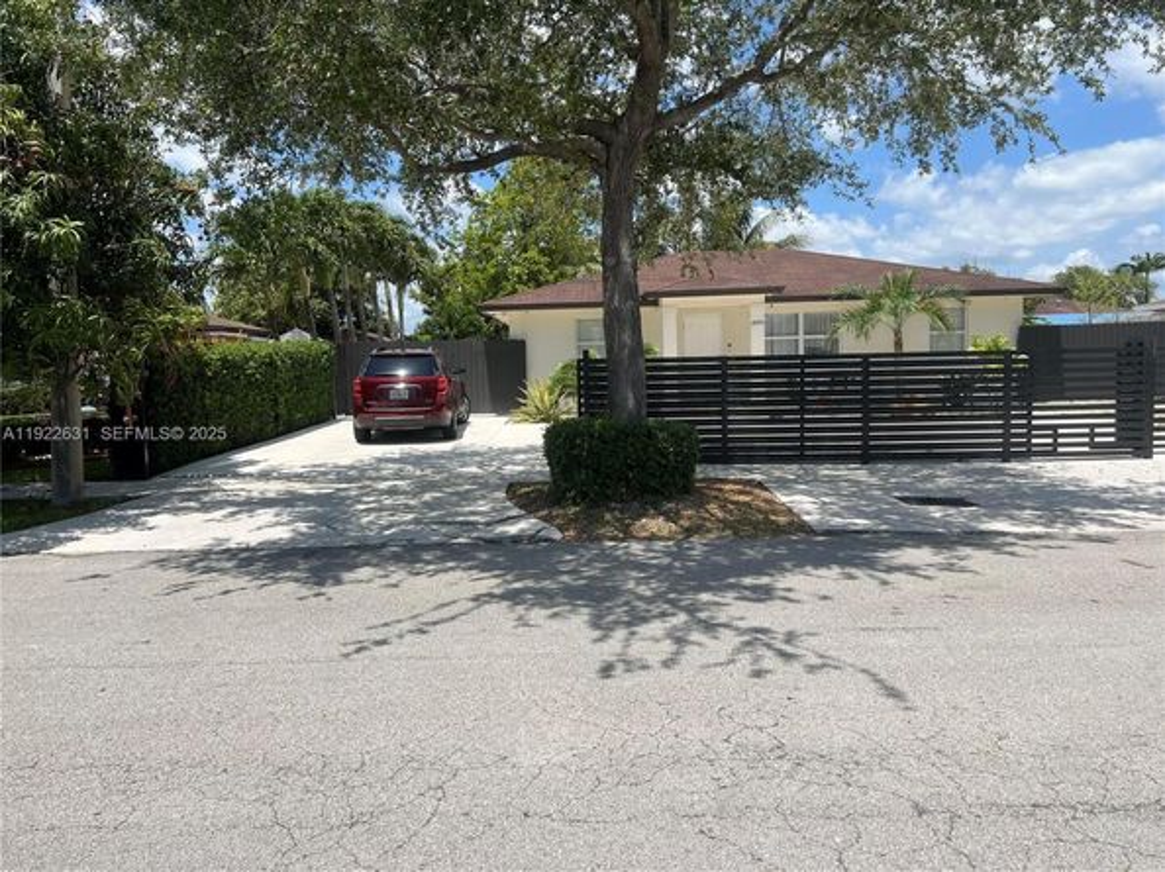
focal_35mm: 26
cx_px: 582
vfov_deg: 53.0
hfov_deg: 67.3
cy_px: 436
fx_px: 875
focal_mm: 5.7
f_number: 1.5
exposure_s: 1/4630
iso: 50
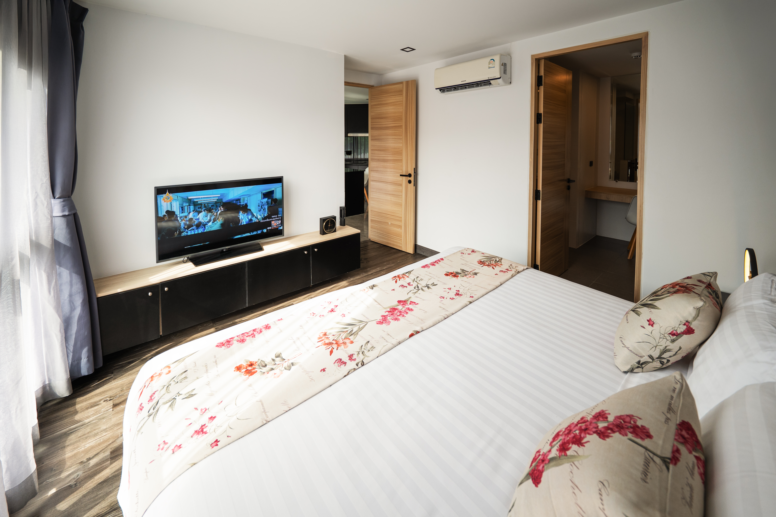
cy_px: 258
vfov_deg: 81.2
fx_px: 302
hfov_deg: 104.3
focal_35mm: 14
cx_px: 388
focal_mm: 14
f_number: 4
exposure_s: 1/160
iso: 320
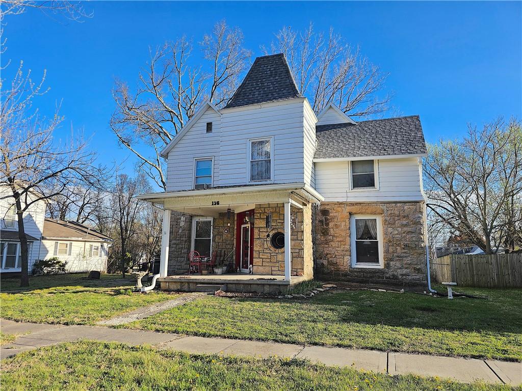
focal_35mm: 23
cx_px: 261
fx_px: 347
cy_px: 196
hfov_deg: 73.9
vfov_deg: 58.9
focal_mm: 6.3
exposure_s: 1/446
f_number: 1.7
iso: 10
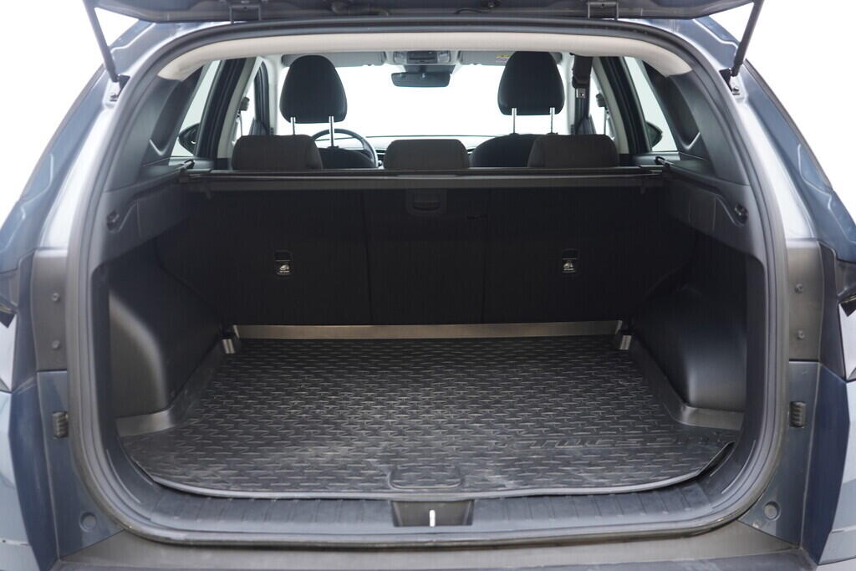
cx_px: 428
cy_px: 286
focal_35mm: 36
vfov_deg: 36.9
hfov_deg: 53.1
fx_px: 856
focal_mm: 24
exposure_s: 1/40
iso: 400
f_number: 2.8
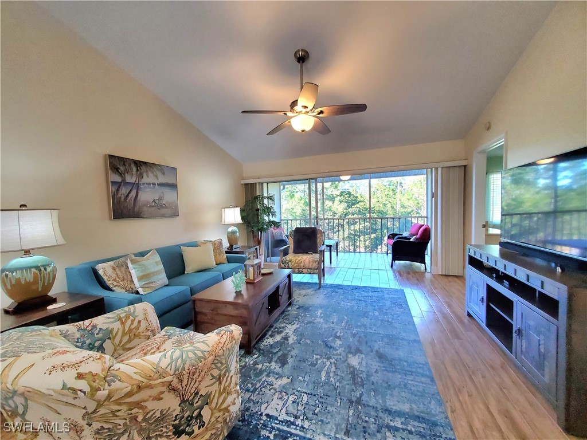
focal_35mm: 13
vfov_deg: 89.9
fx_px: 220
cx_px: 294
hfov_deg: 106.2
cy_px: 220
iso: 160
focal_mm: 1.8
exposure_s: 1/60.2
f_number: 2.2
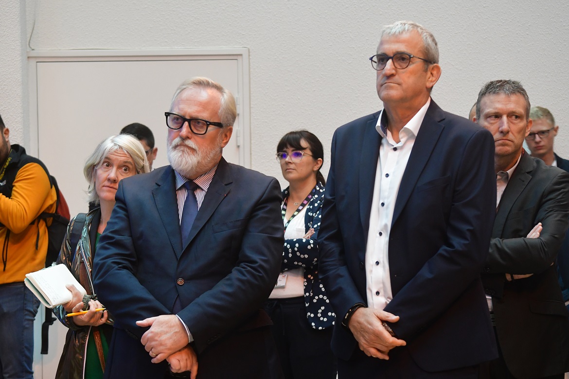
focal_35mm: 108
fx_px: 1707
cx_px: 284
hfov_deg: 18.9
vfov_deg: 12.7
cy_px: 190
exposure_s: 1/40
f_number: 7.1
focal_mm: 72
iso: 2500
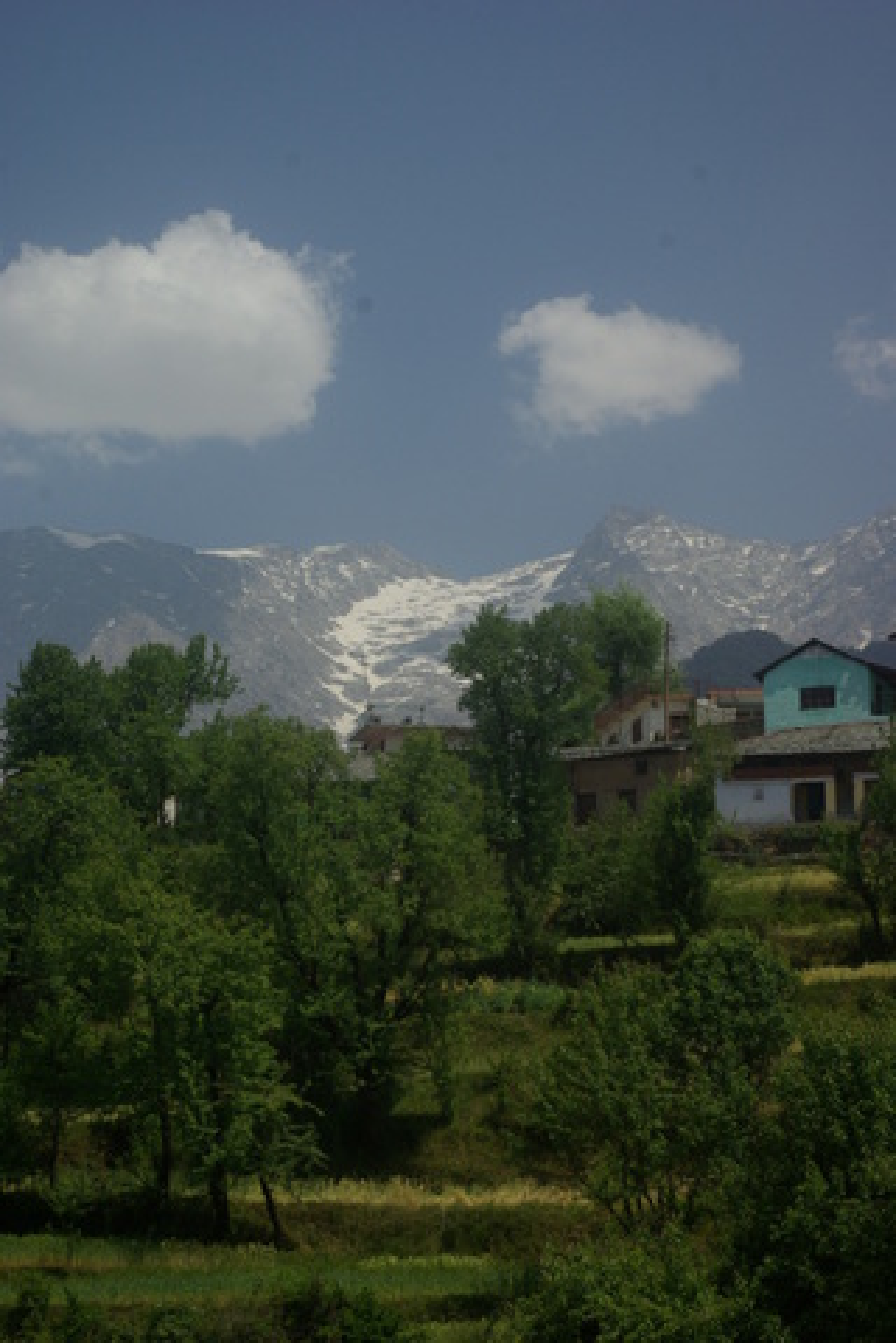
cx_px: 448
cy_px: 672
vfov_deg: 24.6
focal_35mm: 82
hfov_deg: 16.6
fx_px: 3080
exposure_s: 1/125
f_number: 8
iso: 100
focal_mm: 55
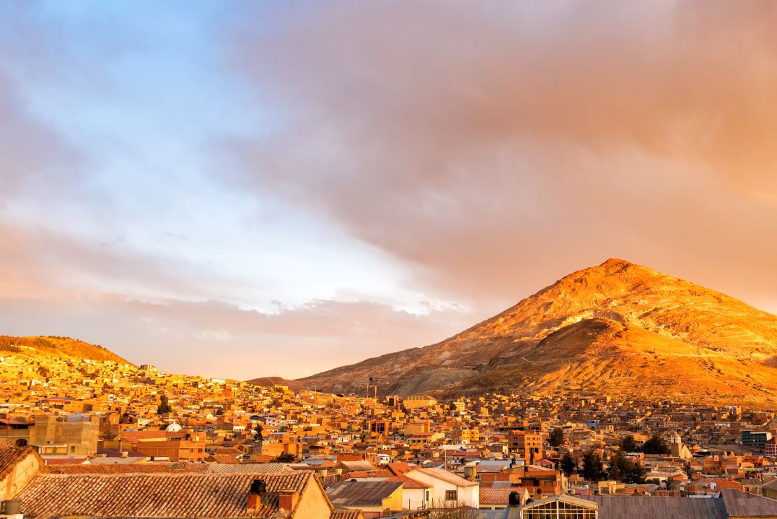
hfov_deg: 49.2
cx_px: 472
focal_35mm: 39
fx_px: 842
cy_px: 287
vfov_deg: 34.2
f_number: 5.6
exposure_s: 1/100
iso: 400
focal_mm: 28
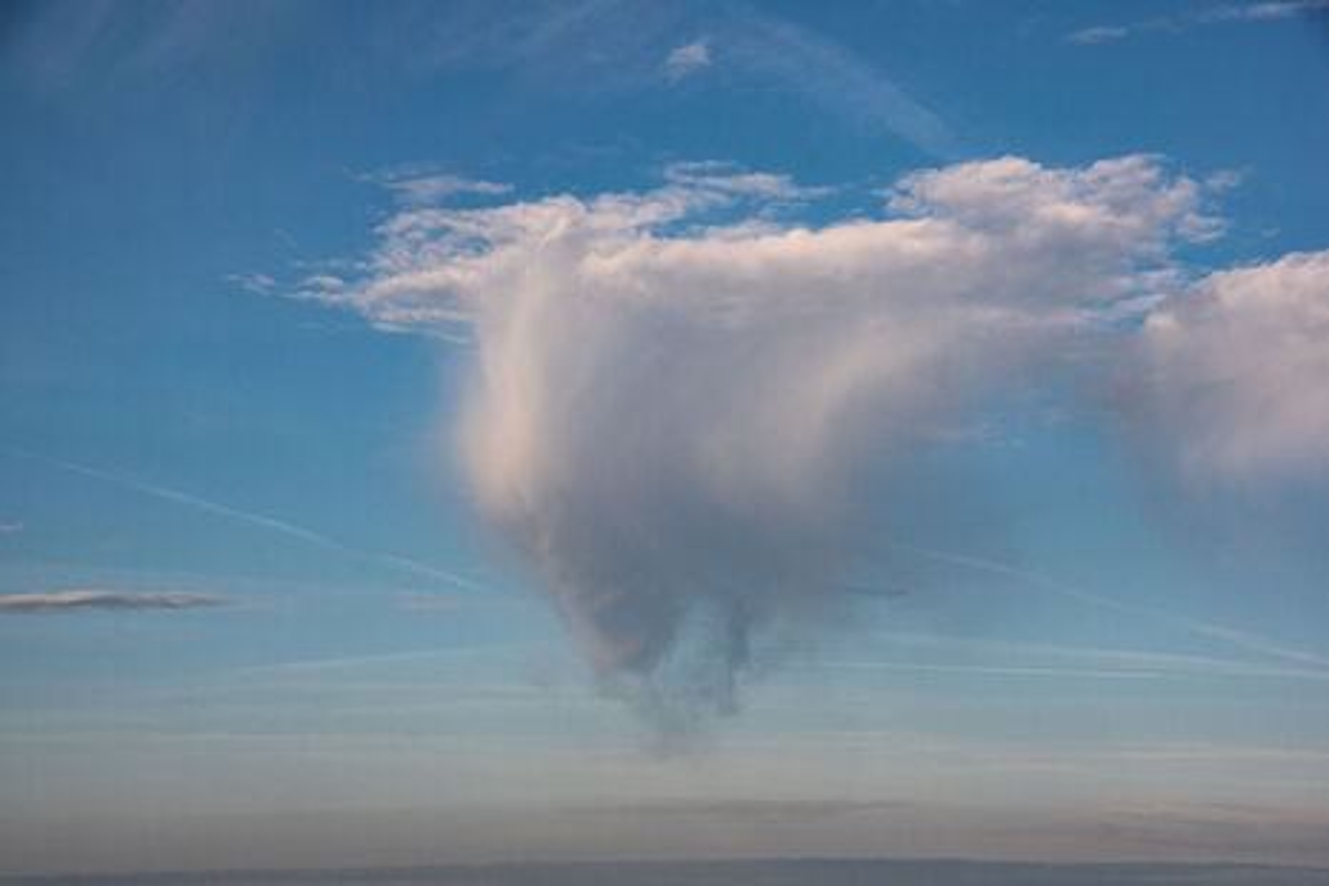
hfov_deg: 25.7
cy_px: 443
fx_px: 2916
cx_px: 664
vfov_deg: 17.3
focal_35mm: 79
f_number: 11
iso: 200
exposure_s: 1/800
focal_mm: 53
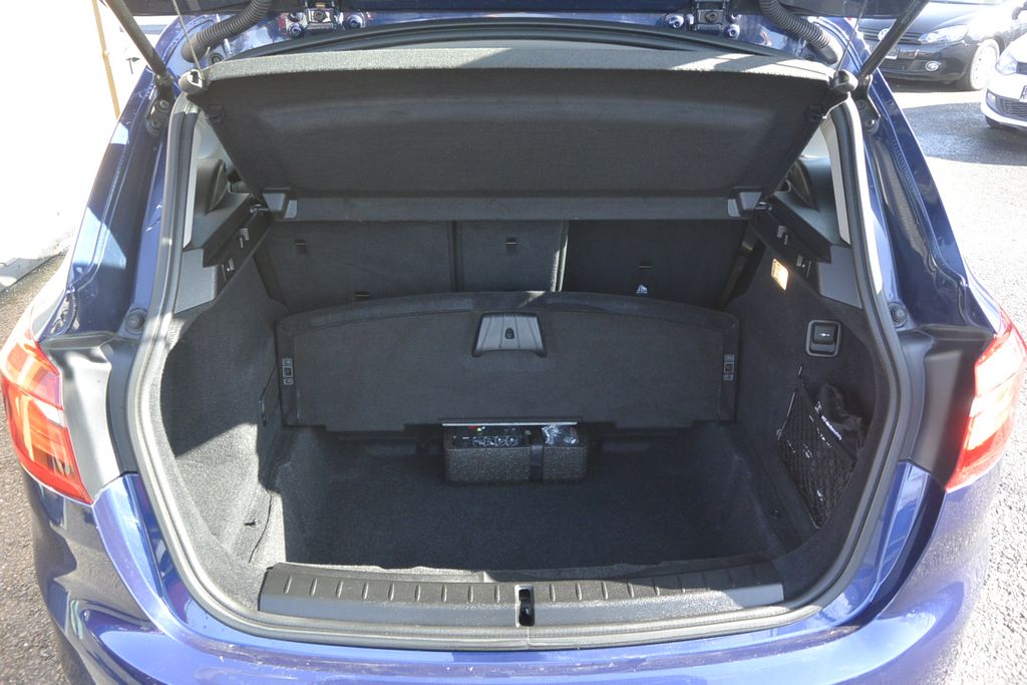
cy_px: 342
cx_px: 514
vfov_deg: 47.9
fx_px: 770
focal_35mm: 27
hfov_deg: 67.4
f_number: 3.5
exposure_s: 1/160
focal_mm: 10
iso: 200
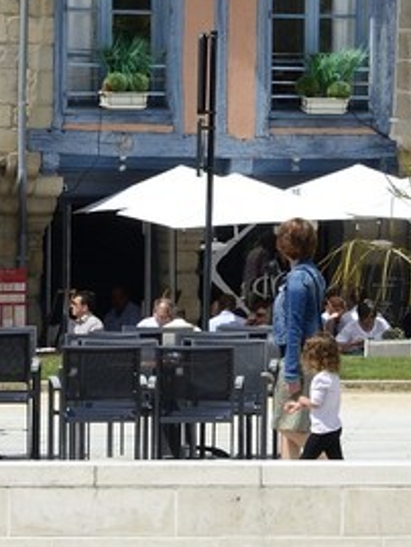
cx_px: 1064
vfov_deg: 2.8
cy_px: -28
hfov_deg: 2.1
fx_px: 11278
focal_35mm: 713
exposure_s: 1/200
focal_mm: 125
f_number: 14
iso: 200
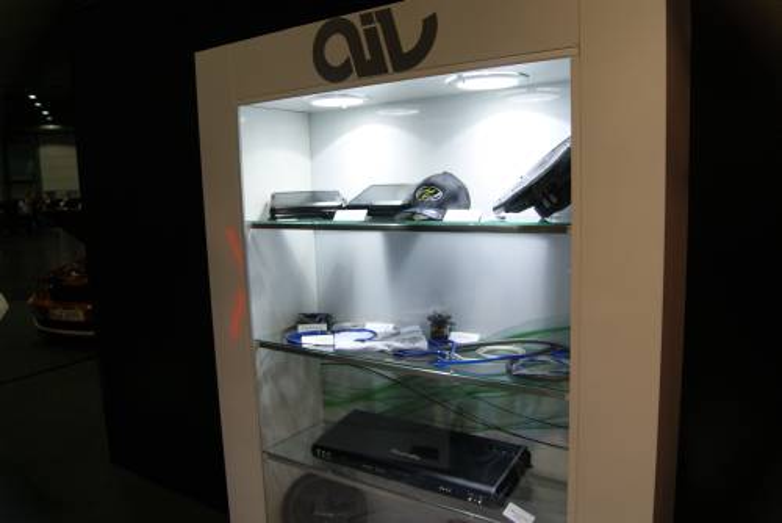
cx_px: 391
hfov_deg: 67.4
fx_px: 587
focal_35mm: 27
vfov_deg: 48.0
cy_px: 262
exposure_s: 1/50
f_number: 5.6
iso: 100
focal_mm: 18
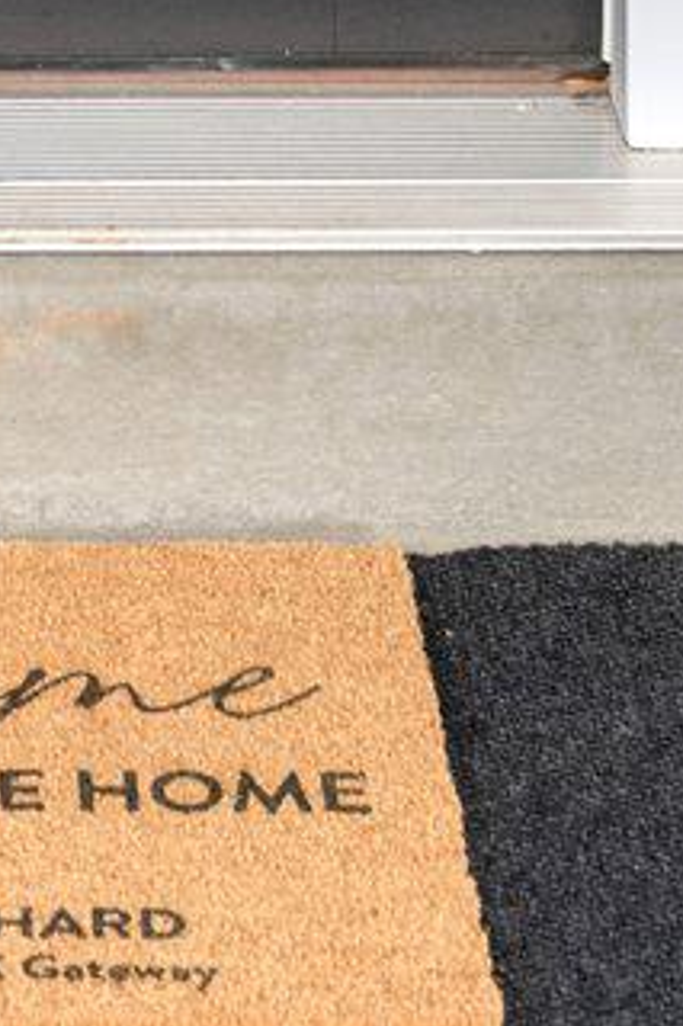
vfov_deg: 10.8
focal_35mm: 168
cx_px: -189
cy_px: -1270
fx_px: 4786
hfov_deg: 8.1
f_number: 13
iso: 250
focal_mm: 35
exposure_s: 1/50
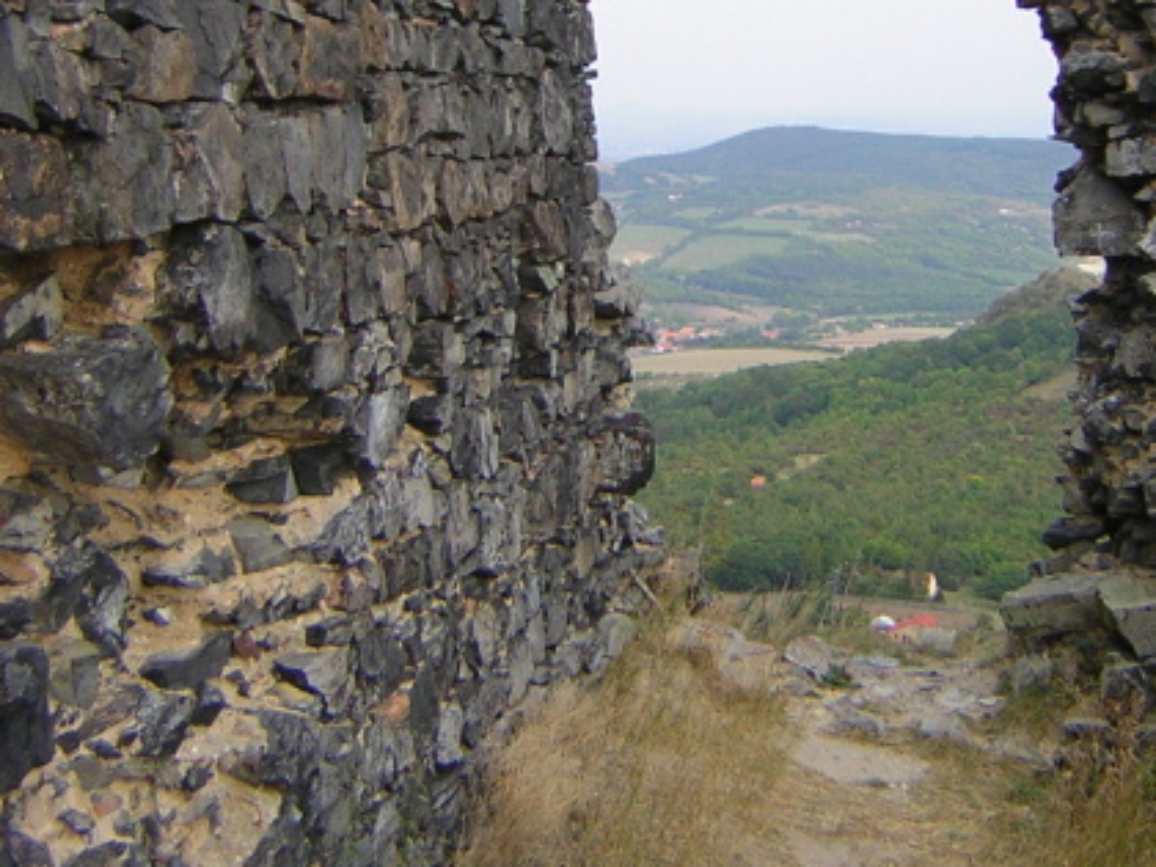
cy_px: 238
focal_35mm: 60
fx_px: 2004
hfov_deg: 31.8
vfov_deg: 24.2
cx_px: 806
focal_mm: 4.7
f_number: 2.6
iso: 50
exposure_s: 1/412
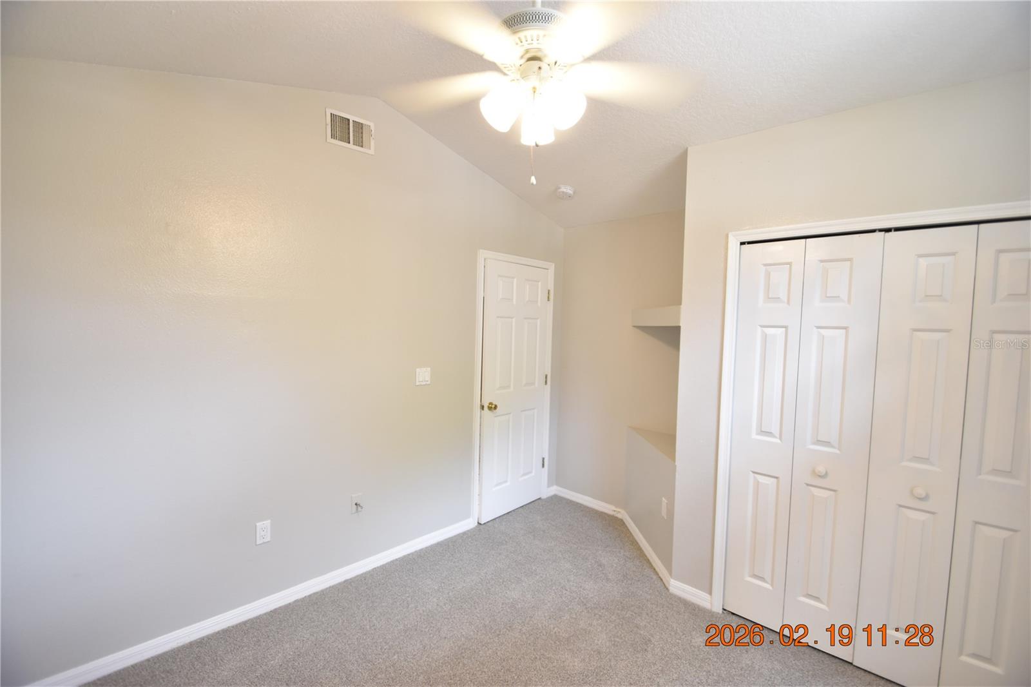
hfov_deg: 100.4
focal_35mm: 15
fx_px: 429
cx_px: 516
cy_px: 344
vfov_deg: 77.3
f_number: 3.5
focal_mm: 10
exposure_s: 1/60
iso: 800
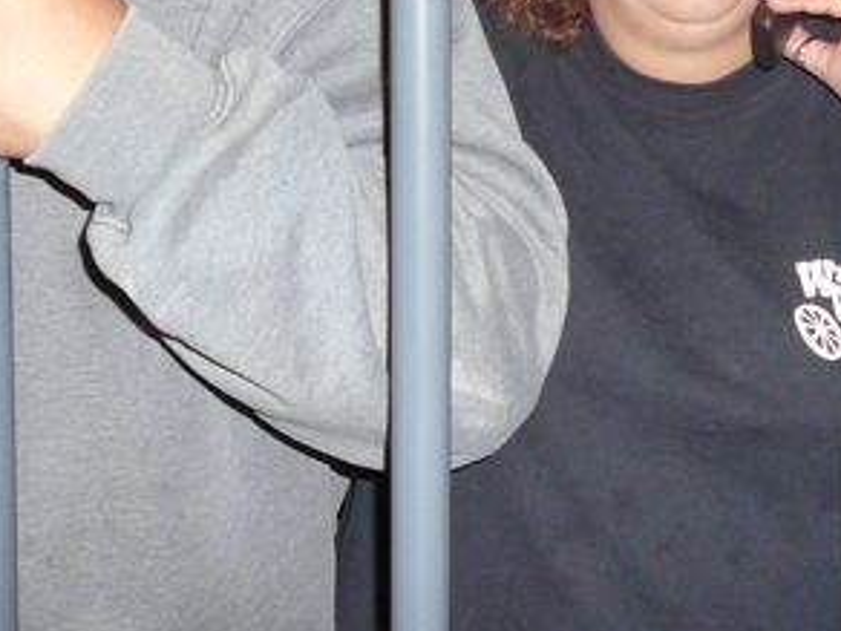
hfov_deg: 24.7
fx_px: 1895
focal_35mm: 78
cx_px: 634
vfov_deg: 18.3
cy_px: -49
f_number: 2.8
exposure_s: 1/30
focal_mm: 5.2
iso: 160
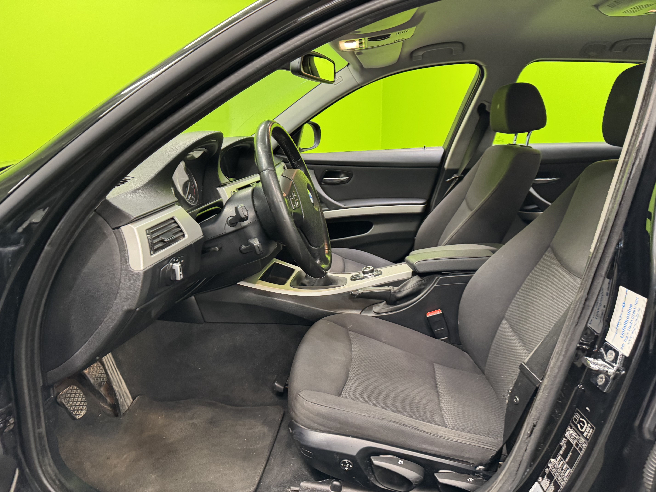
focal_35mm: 24
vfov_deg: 56.8
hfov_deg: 71.6
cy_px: 246
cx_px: 328
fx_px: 455
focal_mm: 6.76
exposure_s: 1/50
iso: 500
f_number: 1.78
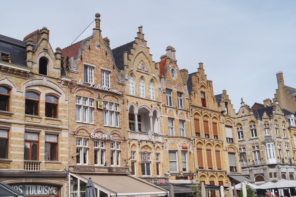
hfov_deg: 45.4
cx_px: 148
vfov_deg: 31.2
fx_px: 354
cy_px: 97
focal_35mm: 43
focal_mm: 28
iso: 100
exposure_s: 1/160
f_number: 11
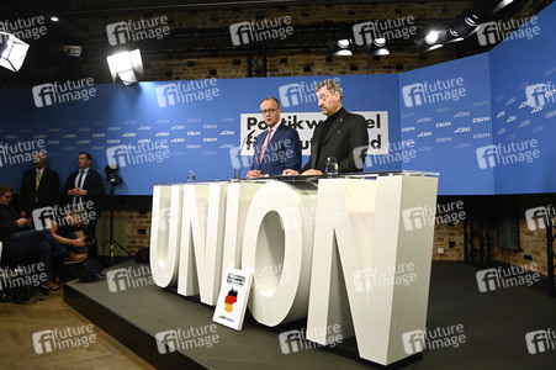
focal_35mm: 24
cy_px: 185
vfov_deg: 53.1
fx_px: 370
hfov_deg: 73.8
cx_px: 278
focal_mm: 24
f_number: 6.3
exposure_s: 1/320
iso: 6400
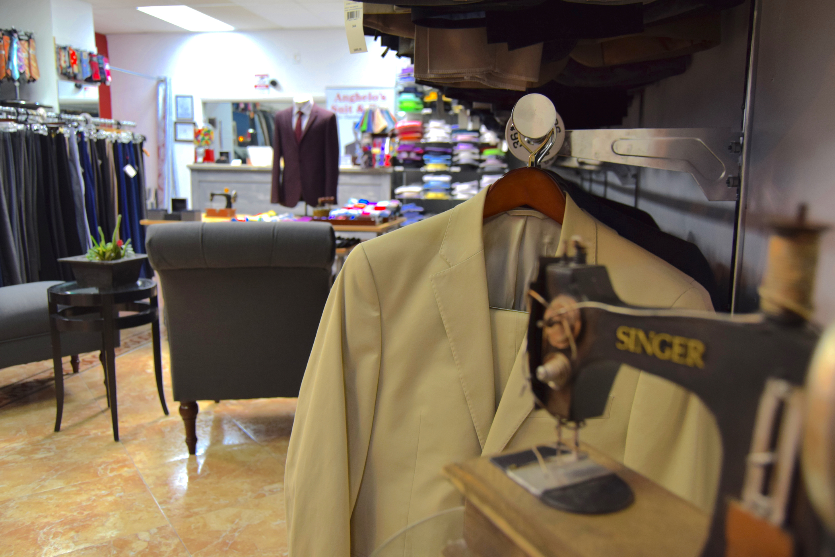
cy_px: 278
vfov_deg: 45.7
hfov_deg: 64.6
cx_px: 418
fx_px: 661
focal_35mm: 28
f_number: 4
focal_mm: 19
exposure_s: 1/60
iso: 720
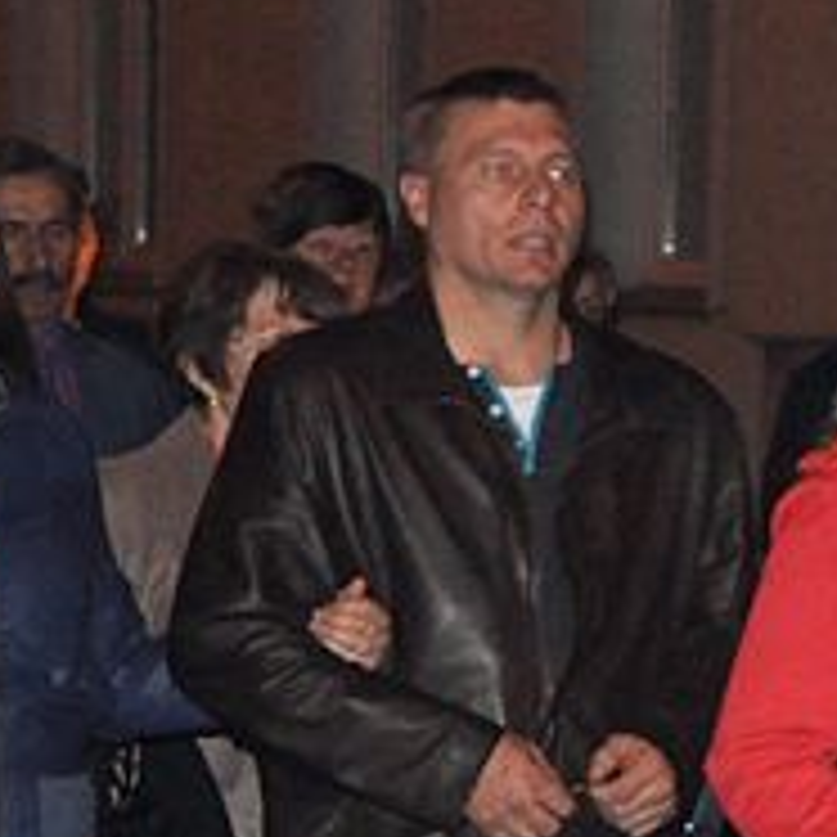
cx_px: 1706
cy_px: 956
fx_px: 7166
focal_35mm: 262
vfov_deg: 6.6
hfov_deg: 6.5
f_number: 5
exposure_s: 1/60
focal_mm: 45
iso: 2000
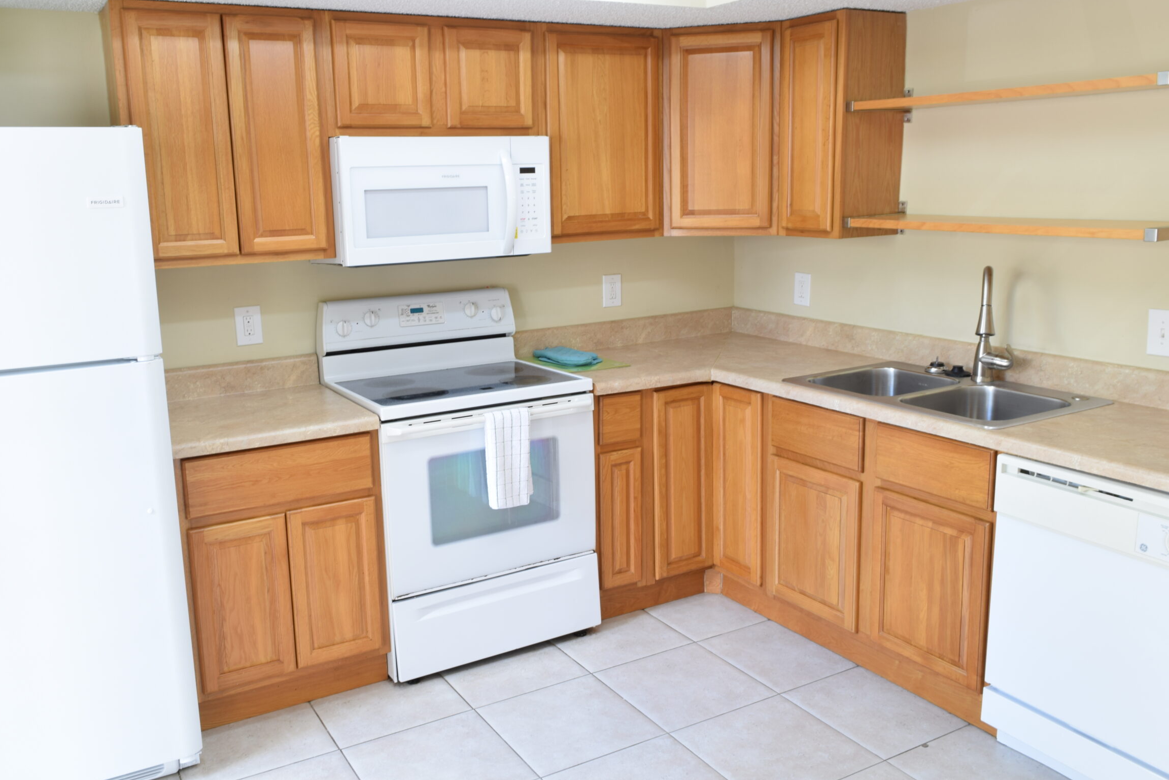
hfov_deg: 61.9
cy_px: 378
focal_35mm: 30
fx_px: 974
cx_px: 544
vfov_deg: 43.6
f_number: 11
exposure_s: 1/1.3
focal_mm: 18
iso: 100
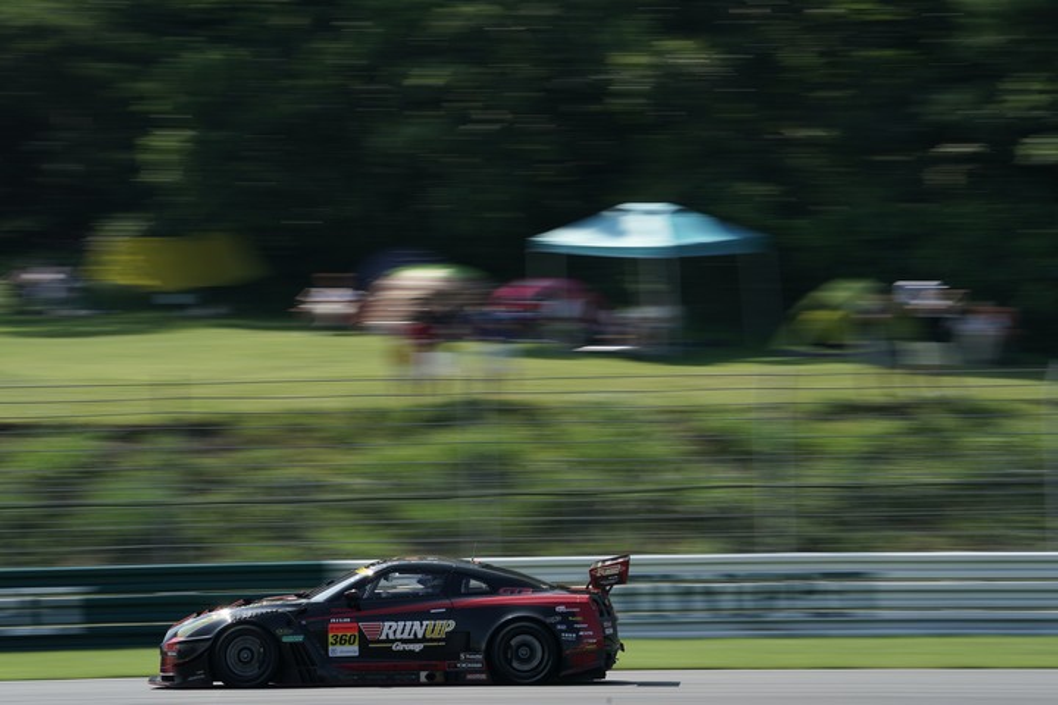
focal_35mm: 200
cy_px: 352
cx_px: 529
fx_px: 5877
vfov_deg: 6.9
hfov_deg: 10.3
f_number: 16
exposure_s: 1/125
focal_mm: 200
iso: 200
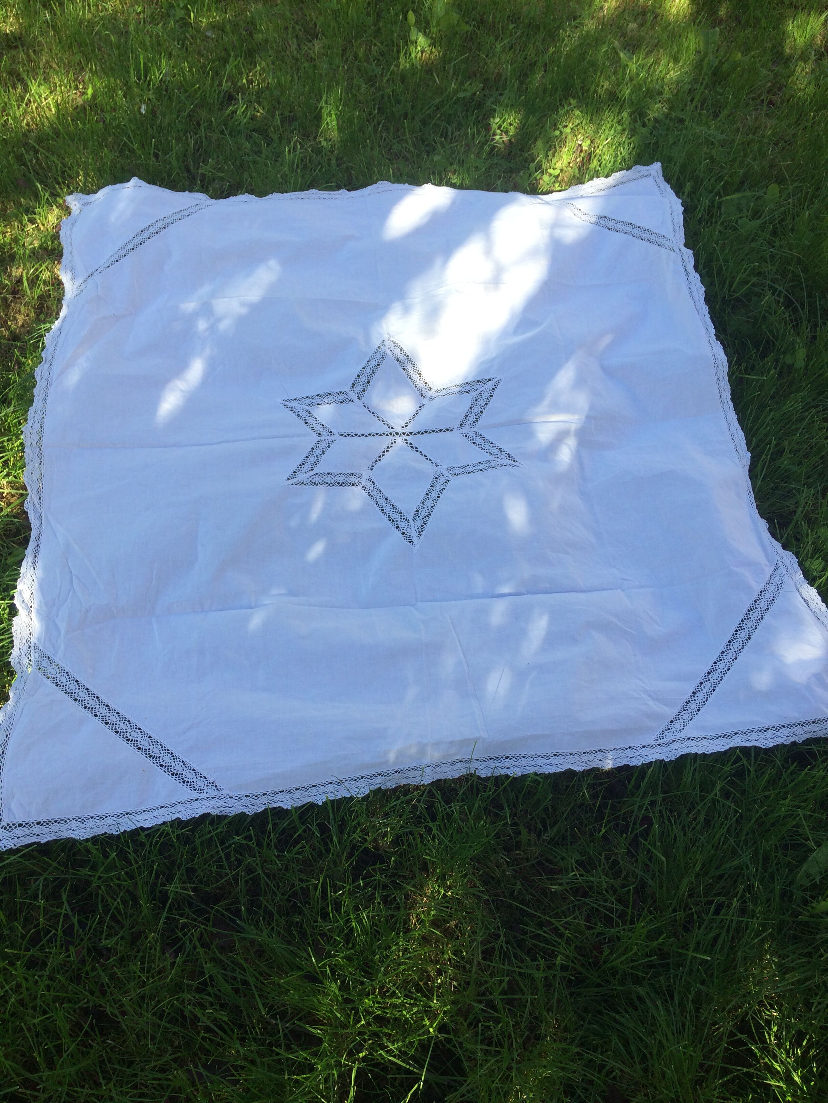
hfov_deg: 48.2
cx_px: 414
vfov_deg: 61.7
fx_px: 925
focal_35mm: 29
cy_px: 552
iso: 32
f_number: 2.2
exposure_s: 1/441
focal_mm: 4.15
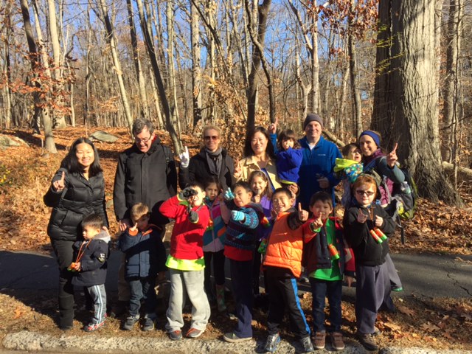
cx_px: 236
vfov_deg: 48.2
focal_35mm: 29
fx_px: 395
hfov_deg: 61.7
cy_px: 177
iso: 32
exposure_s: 1/557
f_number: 2.2
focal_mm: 4.15
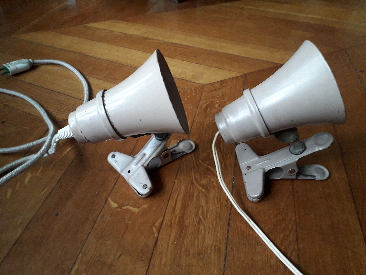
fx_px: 285
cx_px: 183
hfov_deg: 65.3
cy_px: 138
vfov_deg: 51.4
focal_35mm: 27
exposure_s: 1/50
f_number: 1.9
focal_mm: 3.6
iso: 125
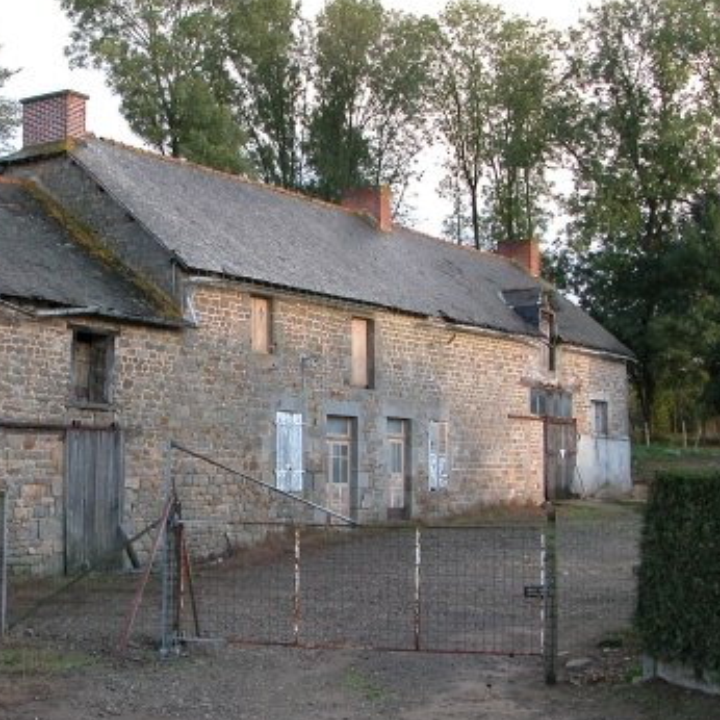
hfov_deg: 27.9
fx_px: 1435
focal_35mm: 61
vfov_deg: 28.2
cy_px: 383
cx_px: 212
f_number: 3.5
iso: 100
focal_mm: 8.9
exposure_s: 1/105
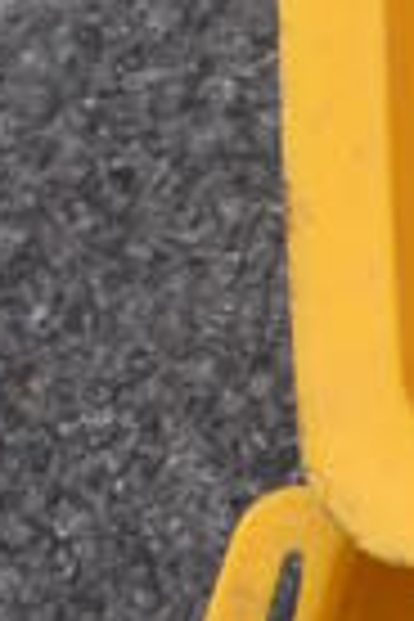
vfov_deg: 8.2
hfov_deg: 5.3
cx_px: 1202
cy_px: 713
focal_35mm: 248
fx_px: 4283
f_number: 8
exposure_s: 1/500
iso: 200
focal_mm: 25
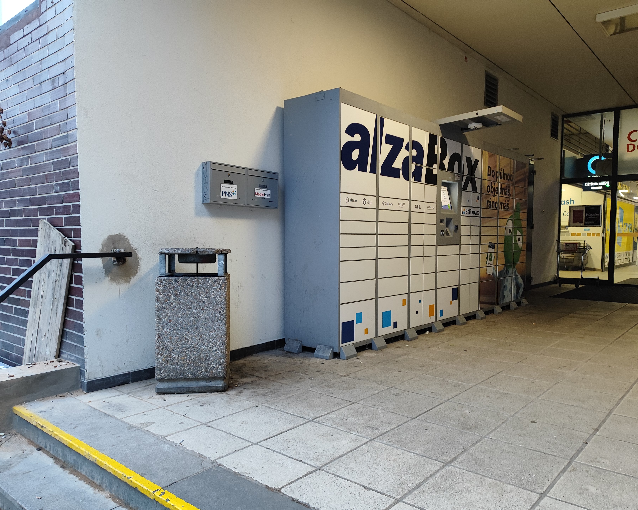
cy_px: 265
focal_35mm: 26
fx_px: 491
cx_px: 327
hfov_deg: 66.0
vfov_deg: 54.9
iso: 913
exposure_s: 1/50
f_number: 1.89
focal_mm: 5.89
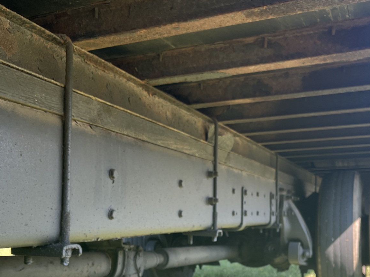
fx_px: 438
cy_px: 208
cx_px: 202
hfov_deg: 45.7
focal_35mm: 41
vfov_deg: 34.4
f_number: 1.6
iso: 40
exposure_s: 1/189
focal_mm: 5.1
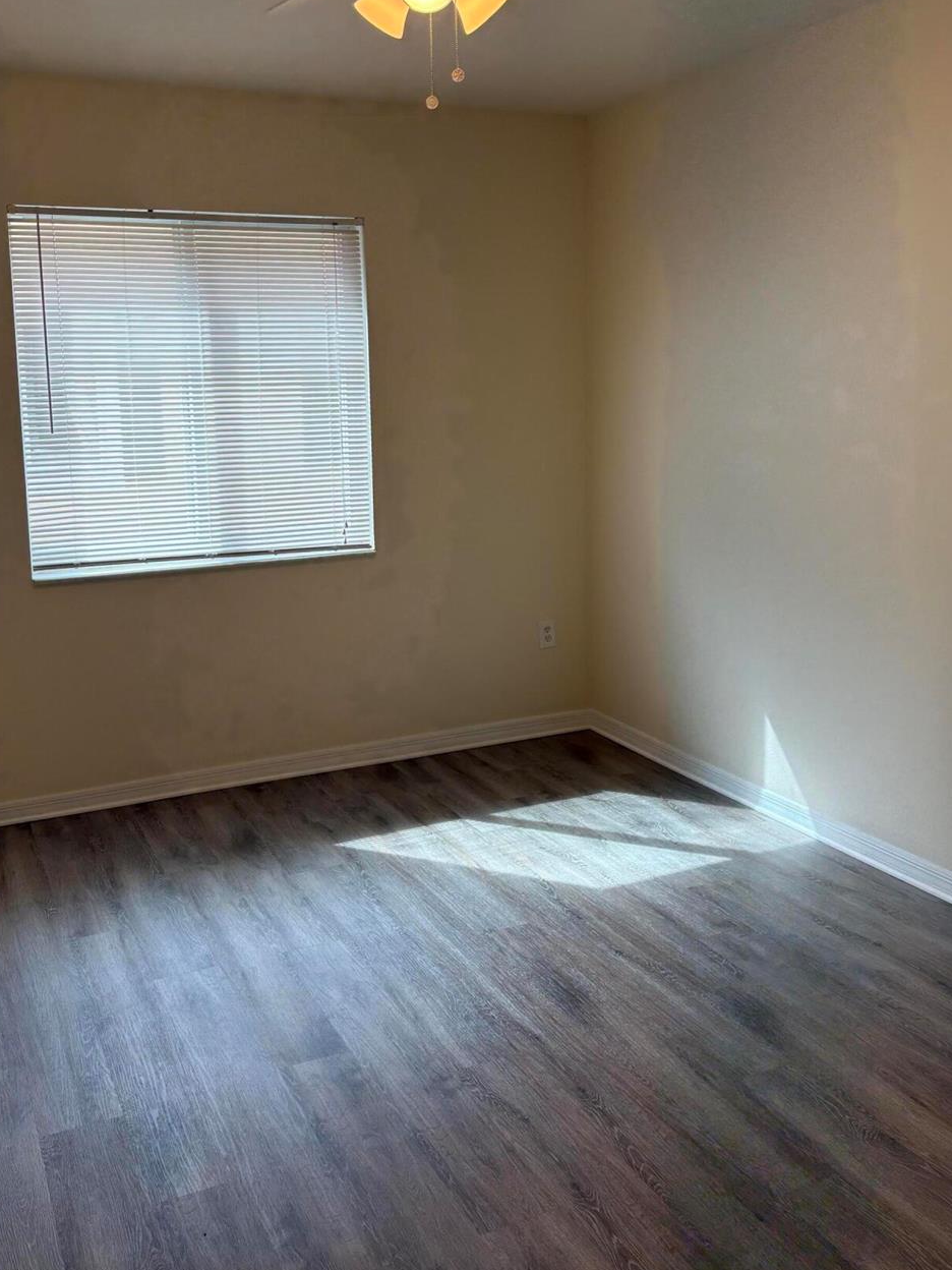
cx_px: 426
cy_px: 544
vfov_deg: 56.6
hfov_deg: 44.1
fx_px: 1173
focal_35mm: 32
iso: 80
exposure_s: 1/241
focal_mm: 5.96
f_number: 1.6
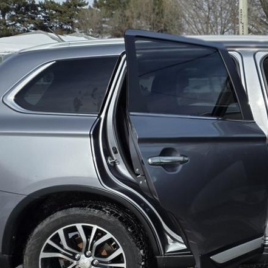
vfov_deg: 29.0
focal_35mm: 59
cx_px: 297
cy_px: 165
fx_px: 517
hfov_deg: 26.7
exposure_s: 1/6355
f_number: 1.7
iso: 80
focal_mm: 6.25
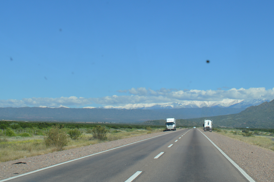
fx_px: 464
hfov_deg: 32.9
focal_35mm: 61
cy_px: 26
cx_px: 137
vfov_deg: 21.8
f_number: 9
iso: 100
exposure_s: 1/320
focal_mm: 22
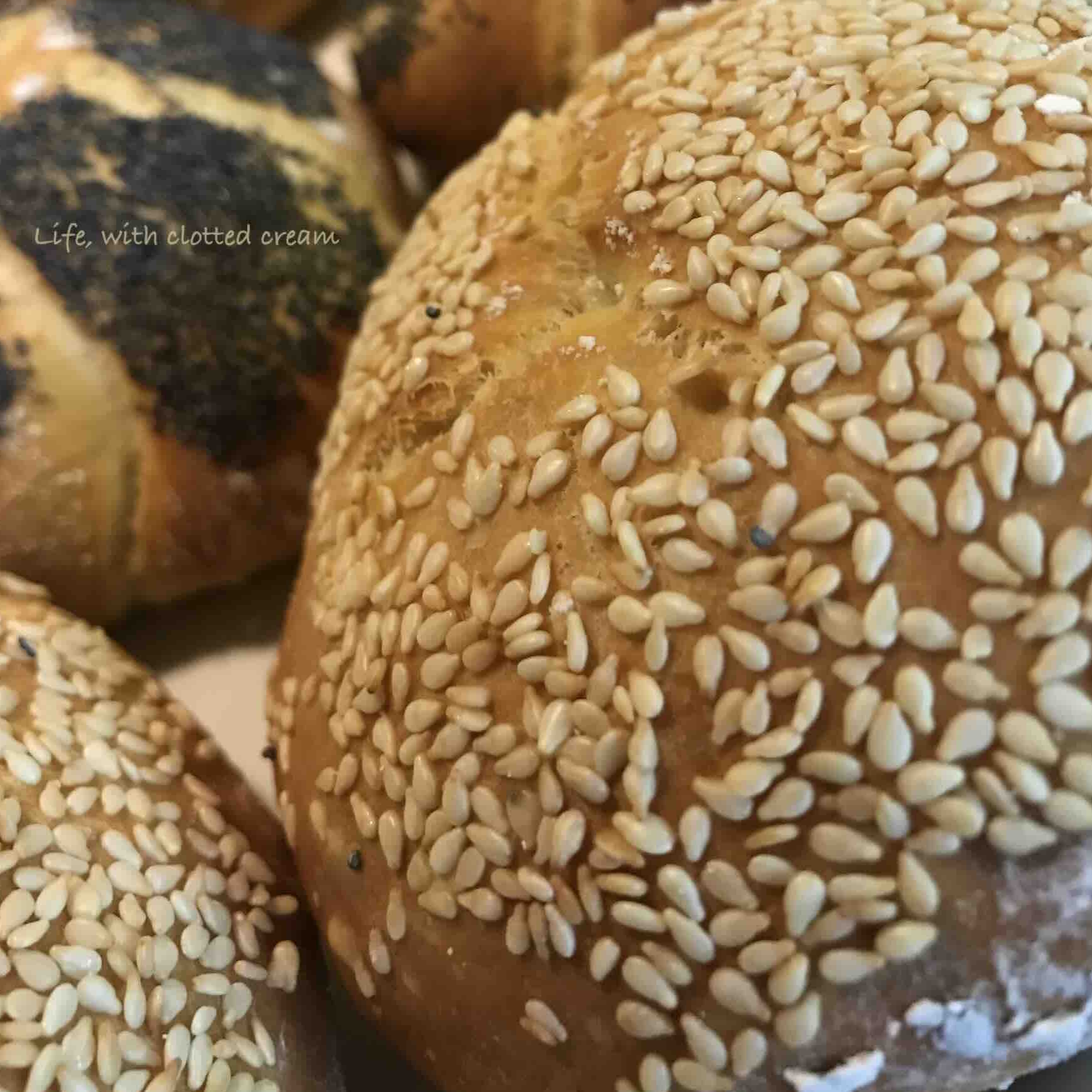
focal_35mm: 34
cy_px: 360
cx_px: 539
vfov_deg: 47.6
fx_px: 1213
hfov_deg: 48.4
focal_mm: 3.99
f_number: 1.8
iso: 100
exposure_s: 1/14
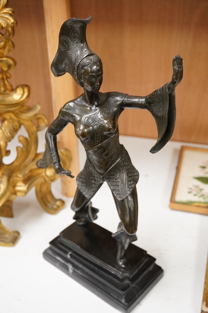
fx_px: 390
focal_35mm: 45
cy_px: 156
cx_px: 104
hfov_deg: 29.9
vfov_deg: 43.6
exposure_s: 1/160
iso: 2500
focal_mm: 30
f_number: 7.1
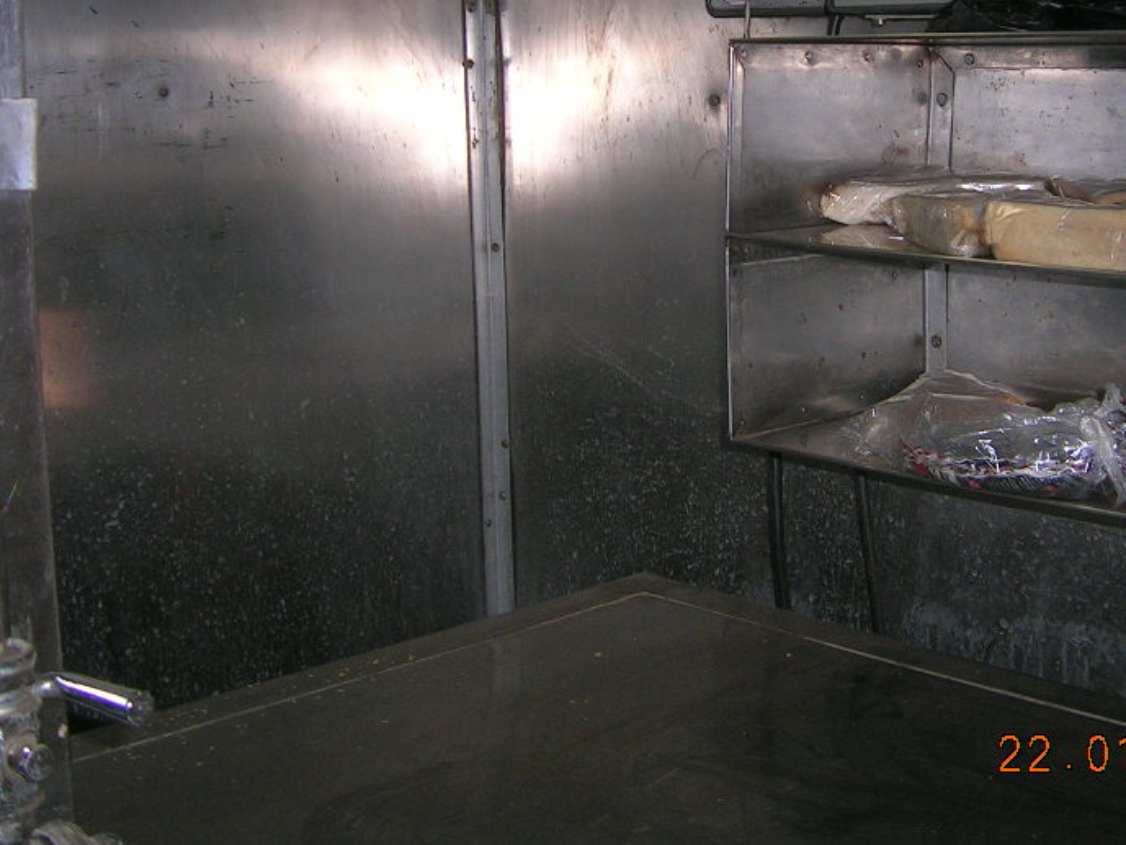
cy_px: 258
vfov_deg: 27.8
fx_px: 1692
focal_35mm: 52
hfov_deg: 36.4
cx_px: 757
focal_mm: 5.4
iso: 50
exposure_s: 1/60.1
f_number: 2.8
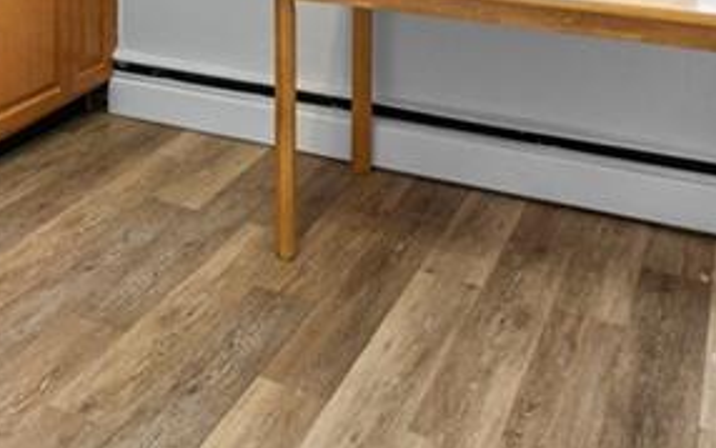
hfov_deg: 37.8
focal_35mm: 51
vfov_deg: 21.5
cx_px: 120
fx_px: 996
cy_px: -215
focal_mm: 14
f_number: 9.5
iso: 800
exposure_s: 1/30
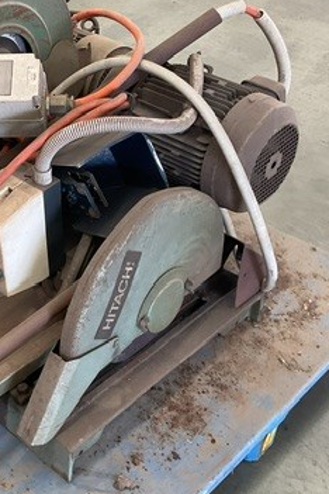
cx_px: 37
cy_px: 228
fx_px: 754
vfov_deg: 36.2
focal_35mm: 55
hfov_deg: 24.0
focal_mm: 3
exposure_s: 1/60
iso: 100
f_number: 1.8
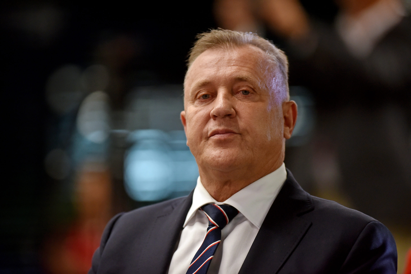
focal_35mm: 300
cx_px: 206
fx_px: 3426
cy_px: 137
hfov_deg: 6.9
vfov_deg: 4.6
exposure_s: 1/800
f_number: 2.8
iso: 1250
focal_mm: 300
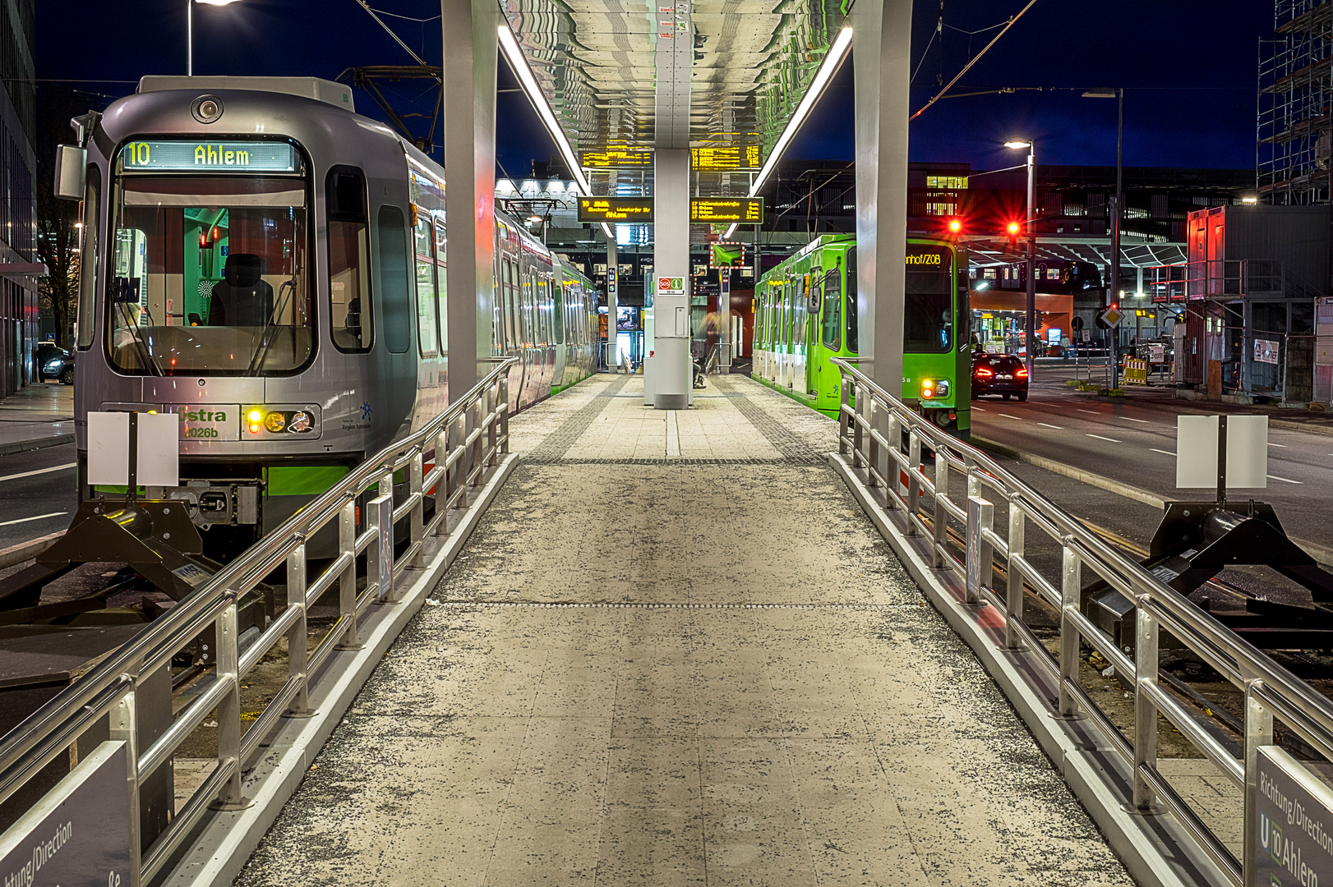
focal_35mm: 59
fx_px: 2184
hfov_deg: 33.9
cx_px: 666
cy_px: 444
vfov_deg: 23.0
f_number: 13
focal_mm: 39
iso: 200
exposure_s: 4.5
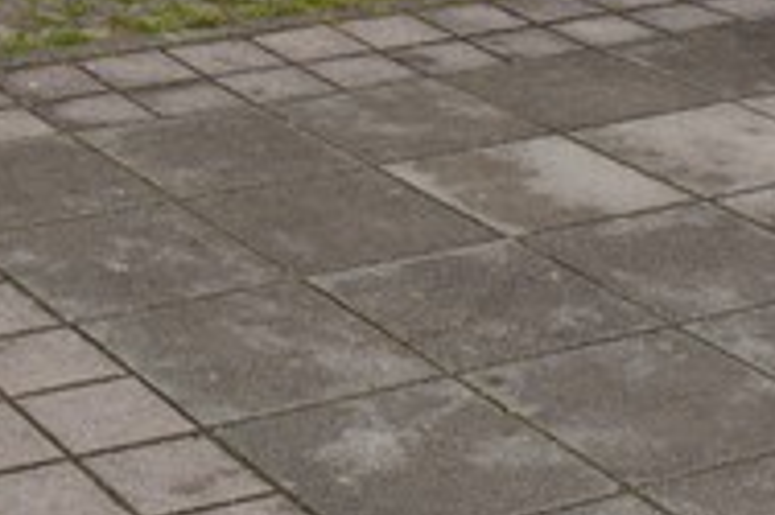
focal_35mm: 115
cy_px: -459
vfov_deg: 11.0
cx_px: -103
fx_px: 2473
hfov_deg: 17.2
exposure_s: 1/200
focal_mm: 18
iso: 100
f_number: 6.3
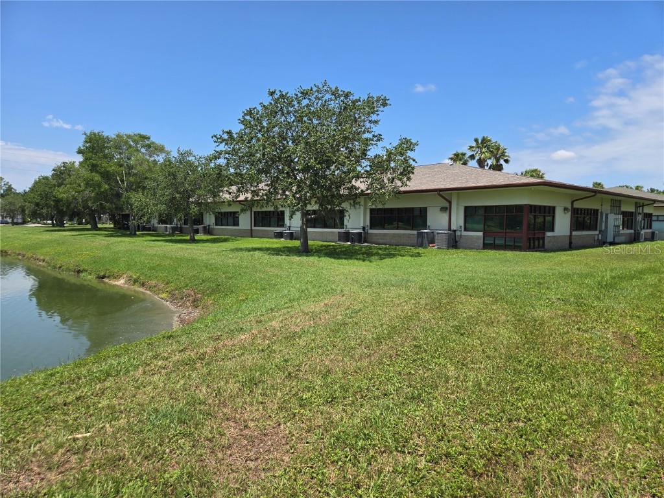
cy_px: 249
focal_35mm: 23
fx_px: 441
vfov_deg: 58.9
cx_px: 332
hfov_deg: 73.9
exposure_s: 1/2216
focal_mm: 5.4
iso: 25
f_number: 1.8
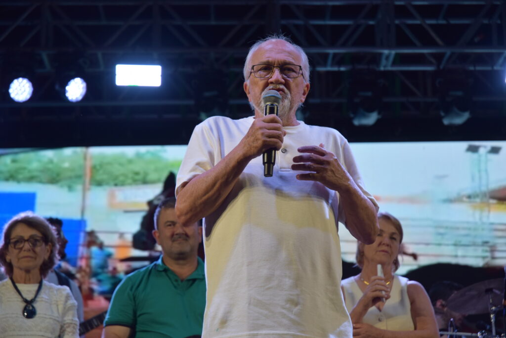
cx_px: 253
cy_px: 169
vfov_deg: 14.1
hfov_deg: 20.9
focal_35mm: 98
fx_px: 1371
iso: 400
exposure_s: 1/320
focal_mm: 65
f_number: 4.5
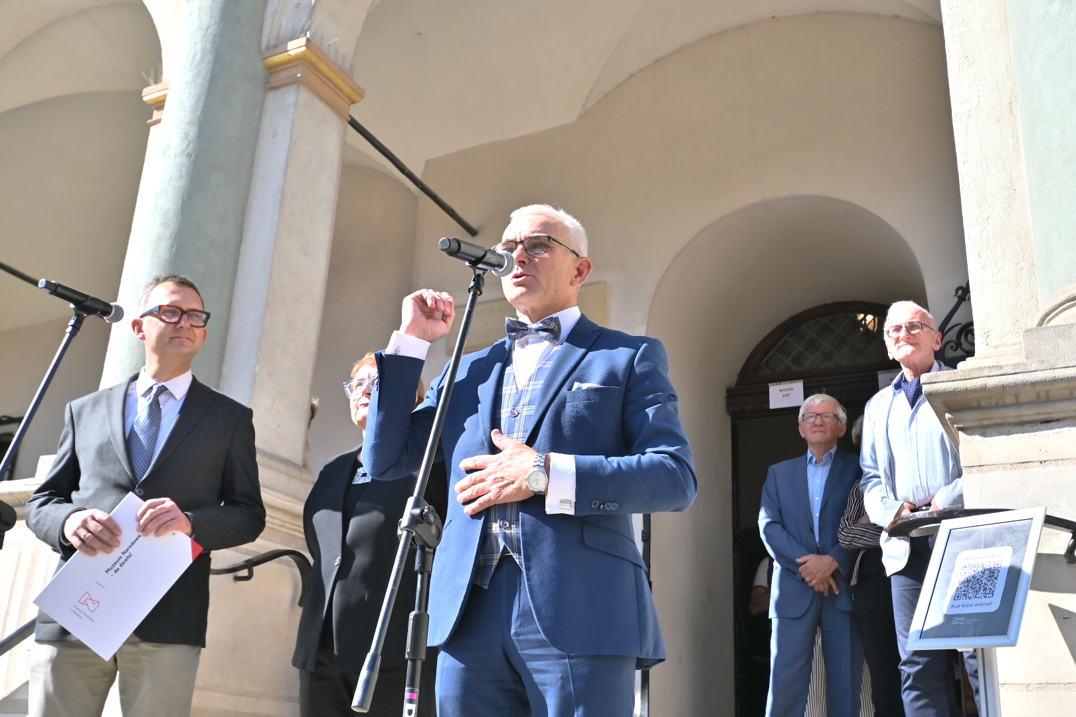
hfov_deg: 53.1
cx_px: 538
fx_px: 1076
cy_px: 358
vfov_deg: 36.9
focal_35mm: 36
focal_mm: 24
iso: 100
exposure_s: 1/500
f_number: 5.6
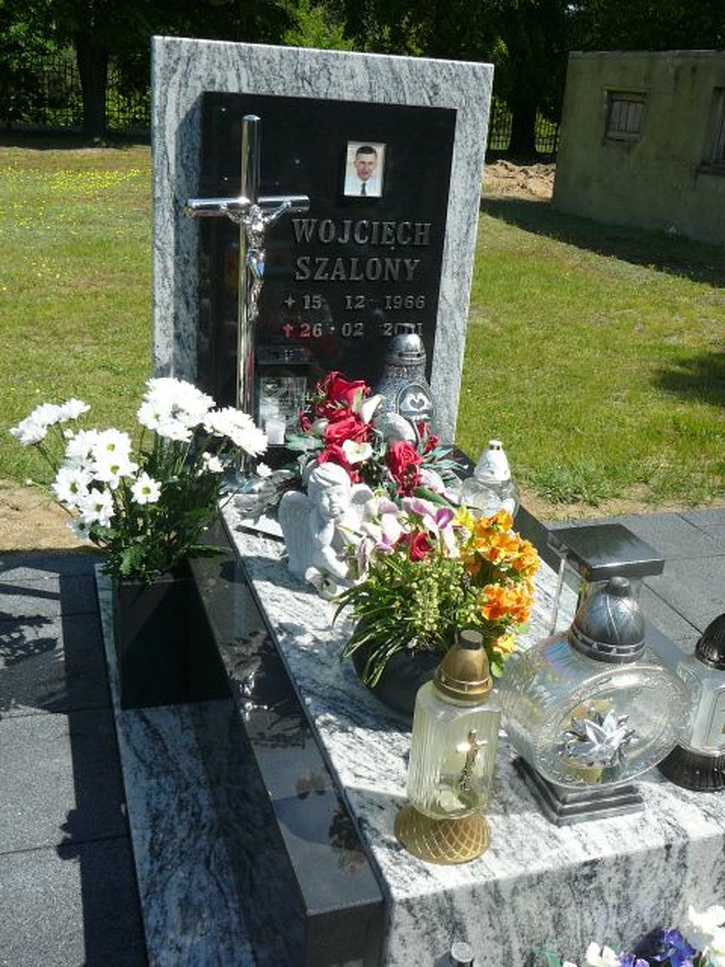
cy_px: 484
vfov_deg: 52.6
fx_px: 977
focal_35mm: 35
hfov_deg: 40.7
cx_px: 362
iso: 80
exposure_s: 1/400
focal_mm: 5.2
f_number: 5
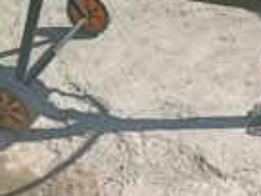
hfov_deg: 24.7
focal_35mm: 79
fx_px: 596
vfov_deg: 18.0
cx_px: 115
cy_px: -15
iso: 50
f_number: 1.8
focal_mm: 3.98
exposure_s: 1/428
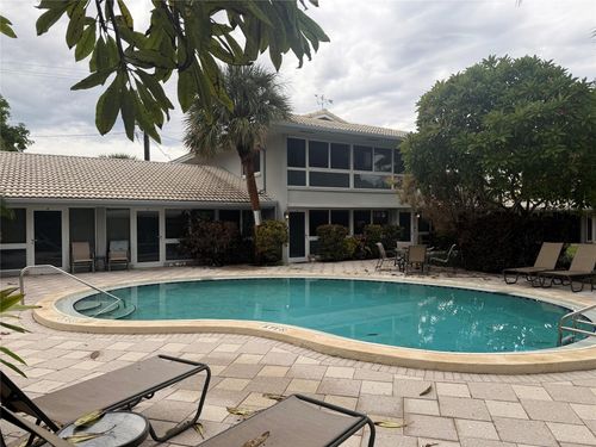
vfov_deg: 56.8
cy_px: 224
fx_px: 413
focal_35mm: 24
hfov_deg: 71.6
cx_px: 298
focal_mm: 6.76
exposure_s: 1/689
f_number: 1.78
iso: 80
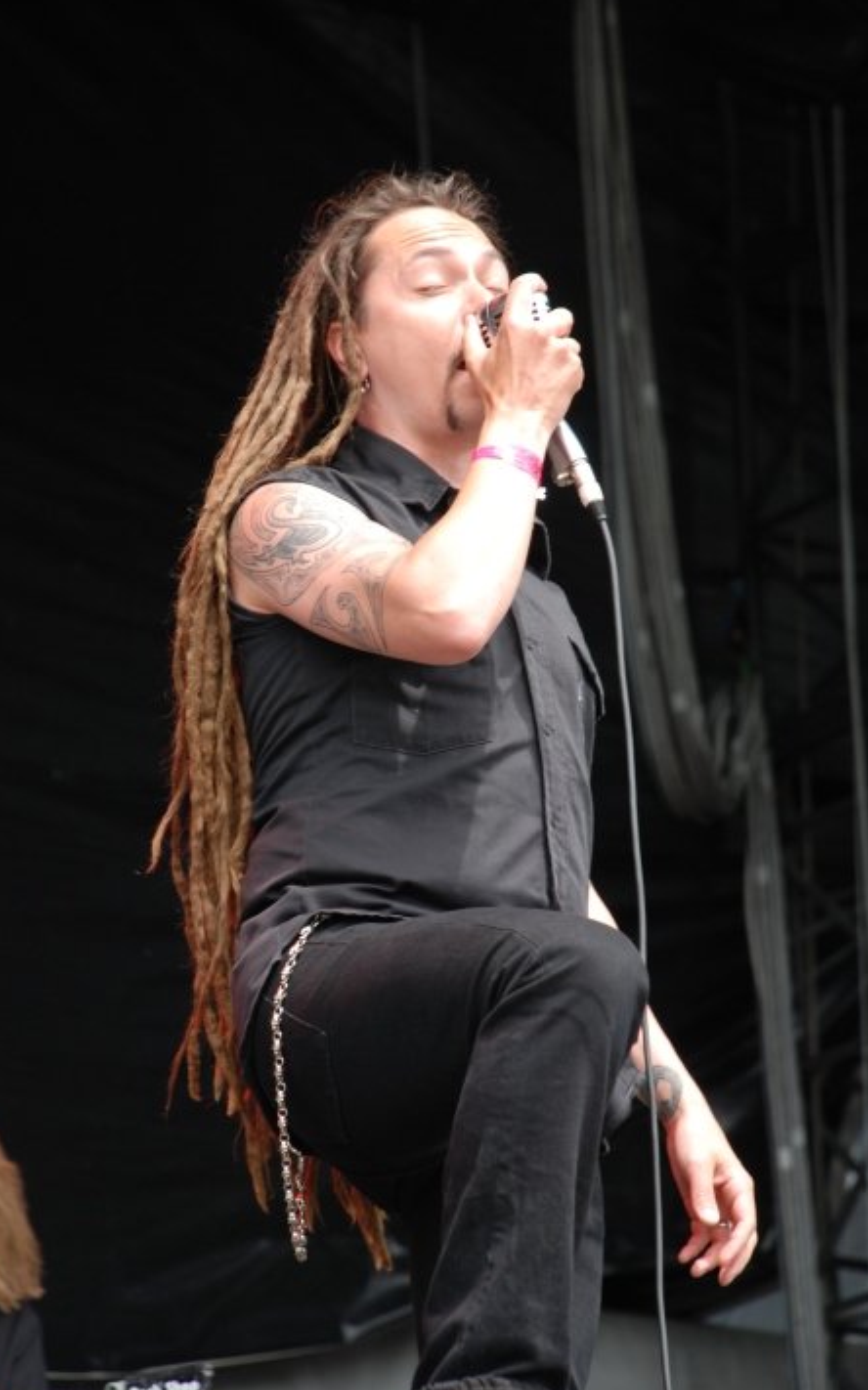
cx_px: 424
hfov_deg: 6.6
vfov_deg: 10.5
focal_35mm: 200
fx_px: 7574
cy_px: 698
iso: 220
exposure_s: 1/125
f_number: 5.6
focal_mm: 120
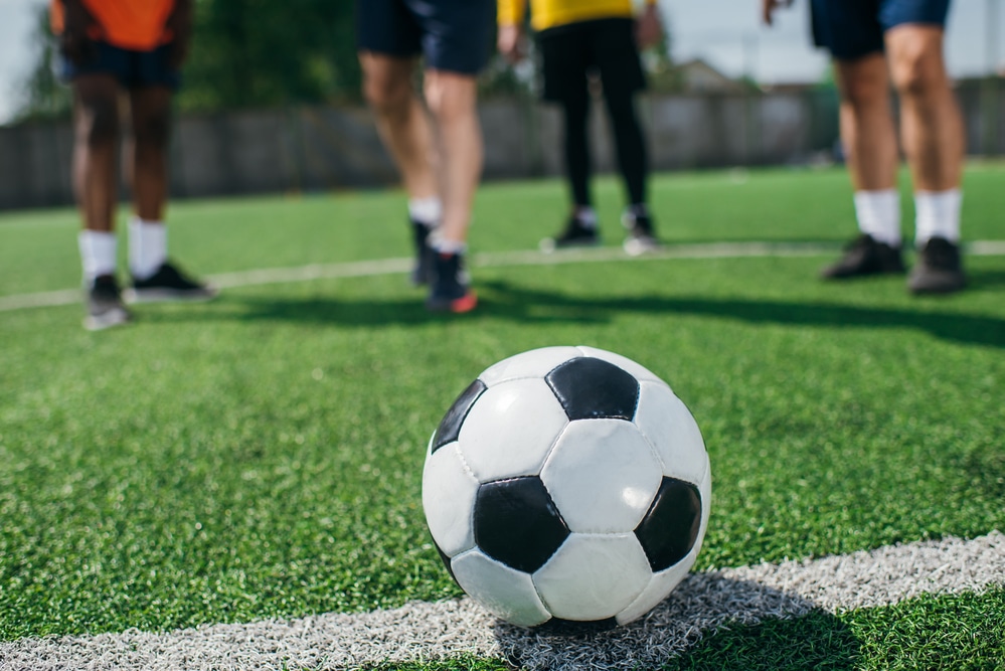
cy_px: 336
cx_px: 502
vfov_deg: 37.9
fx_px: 977
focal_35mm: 35
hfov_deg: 54.4
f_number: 2.8
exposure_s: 1/6400
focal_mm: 35
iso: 250
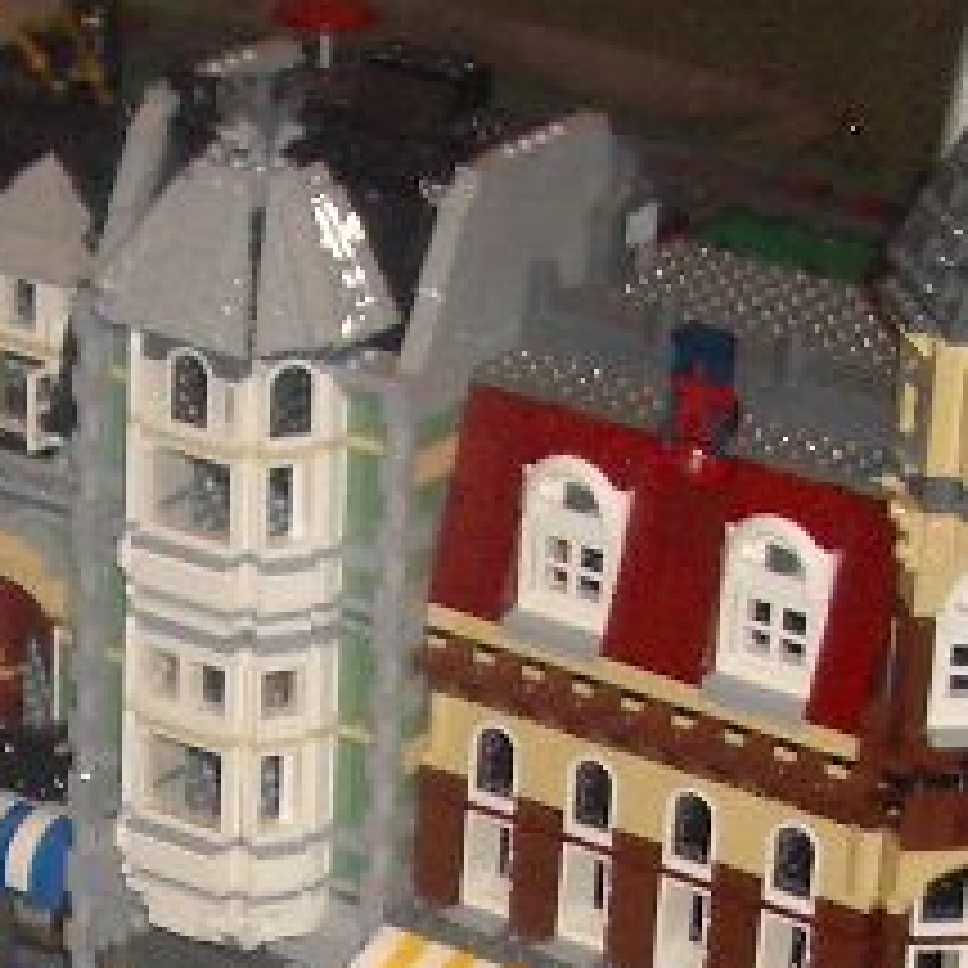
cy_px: 1396
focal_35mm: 166
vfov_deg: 10.2
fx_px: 5252
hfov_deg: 10.4
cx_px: -104
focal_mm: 5.8
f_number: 2.6
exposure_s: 1/60
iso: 100
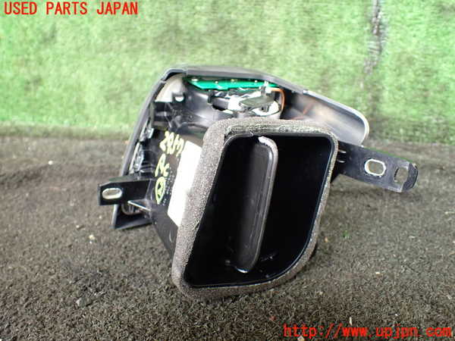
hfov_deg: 60.0
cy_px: 170
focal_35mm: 30
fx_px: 394
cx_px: 228
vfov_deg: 46.8
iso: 500
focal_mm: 5.4
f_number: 2.3
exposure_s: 1/125
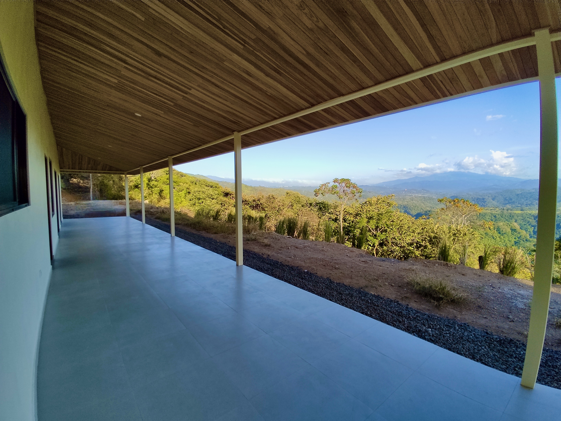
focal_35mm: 15
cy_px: 210
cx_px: 280
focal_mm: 1.6
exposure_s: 1/627
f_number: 2.2
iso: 50
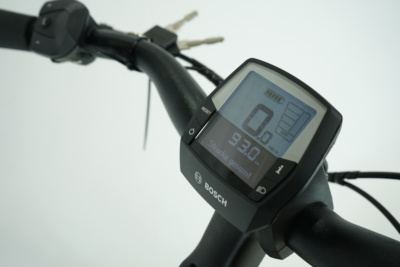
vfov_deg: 31.9
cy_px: 134
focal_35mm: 42
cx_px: 200
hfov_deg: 46.4
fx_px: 467
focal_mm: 42
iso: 2500
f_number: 7.1
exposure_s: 1/200
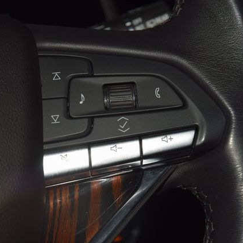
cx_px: 117
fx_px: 1072
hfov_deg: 12.9
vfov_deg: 12.9
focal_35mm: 135
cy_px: 122
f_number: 8
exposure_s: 1/125
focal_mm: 70
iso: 100
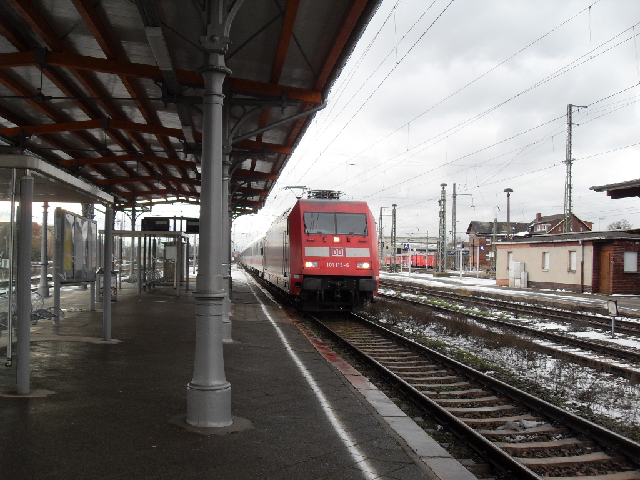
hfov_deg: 54.0
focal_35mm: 34
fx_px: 629
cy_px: 240
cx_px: 320
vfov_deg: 41.8
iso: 80
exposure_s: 1/90
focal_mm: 6.3
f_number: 2.8
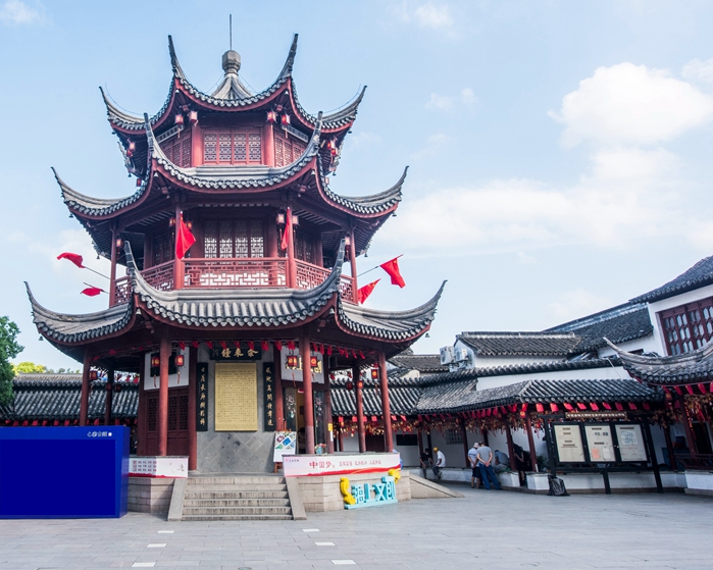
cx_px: 236
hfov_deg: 59.0
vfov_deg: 49.9
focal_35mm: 29
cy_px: 256
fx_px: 612
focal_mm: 20
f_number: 13
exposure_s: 1/100
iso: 200
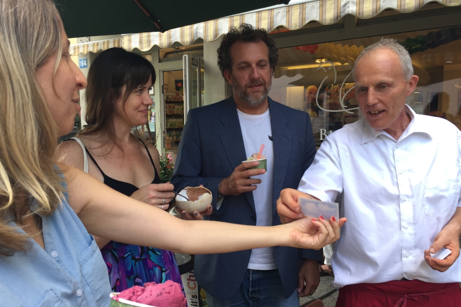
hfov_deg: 60.3
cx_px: 226
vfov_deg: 42.3
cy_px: 166
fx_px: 397
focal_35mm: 31
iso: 50
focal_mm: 4.15
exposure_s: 1/100
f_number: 2.2
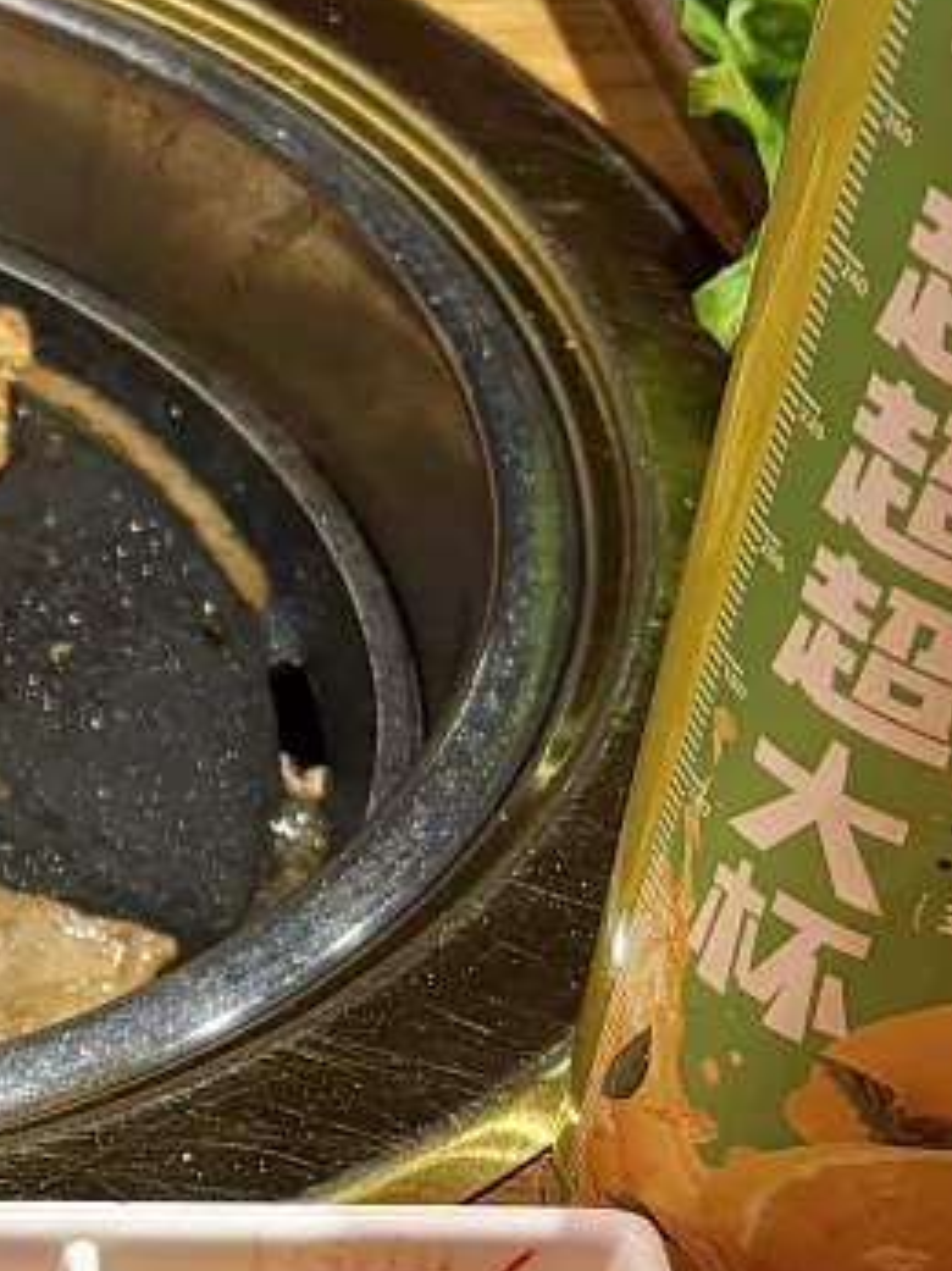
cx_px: -586
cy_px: 879
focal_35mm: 108
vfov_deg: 18.2
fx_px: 3963
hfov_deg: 12.8
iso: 64
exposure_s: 1/50
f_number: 1.6
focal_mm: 5.96
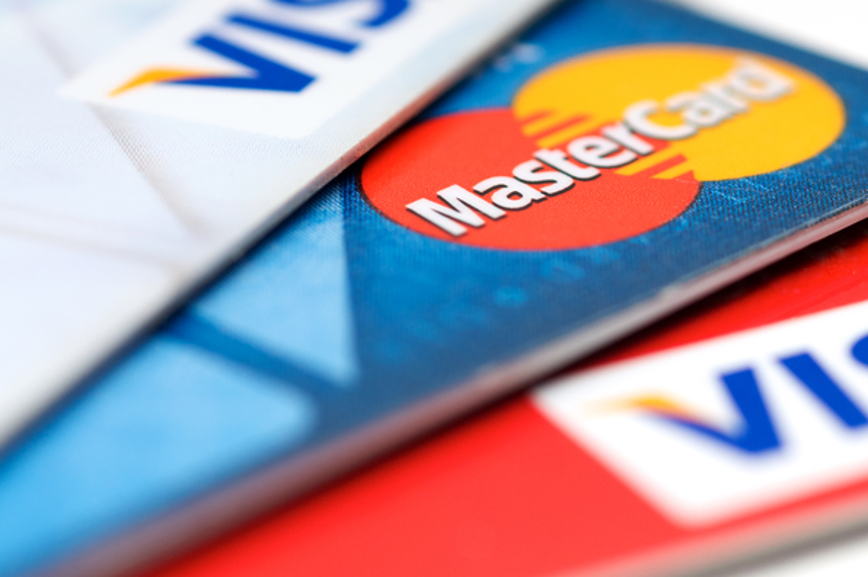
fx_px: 3637
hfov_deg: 13.6
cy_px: 187
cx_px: 616
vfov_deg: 9.1
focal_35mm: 151
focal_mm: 60
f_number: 6.3
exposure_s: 1/200
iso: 200
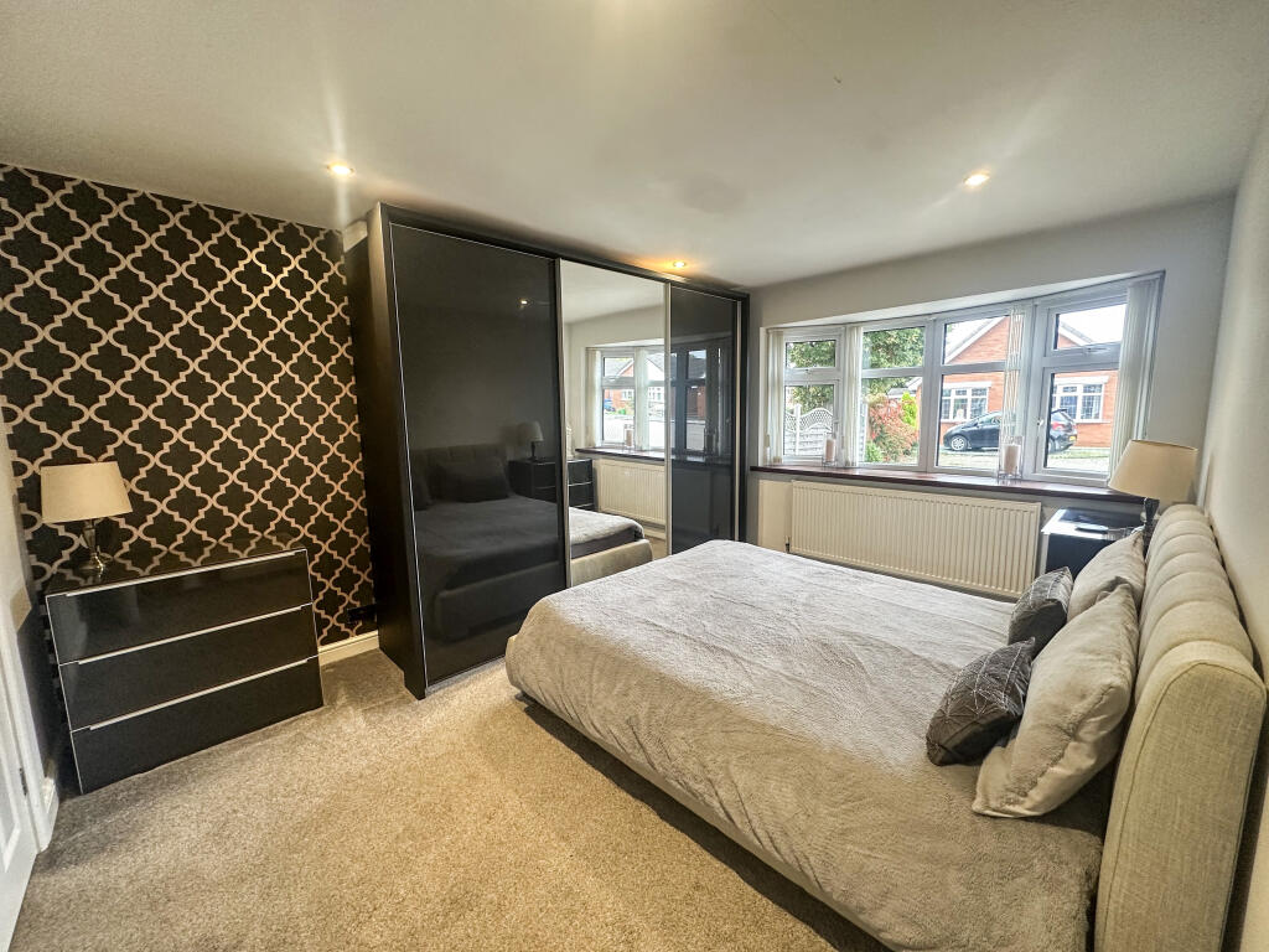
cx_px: 634
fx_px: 513
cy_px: 476
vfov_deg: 85.7
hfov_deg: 102.1
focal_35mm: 14
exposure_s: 1/50
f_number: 2.2
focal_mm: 2.22
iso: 200
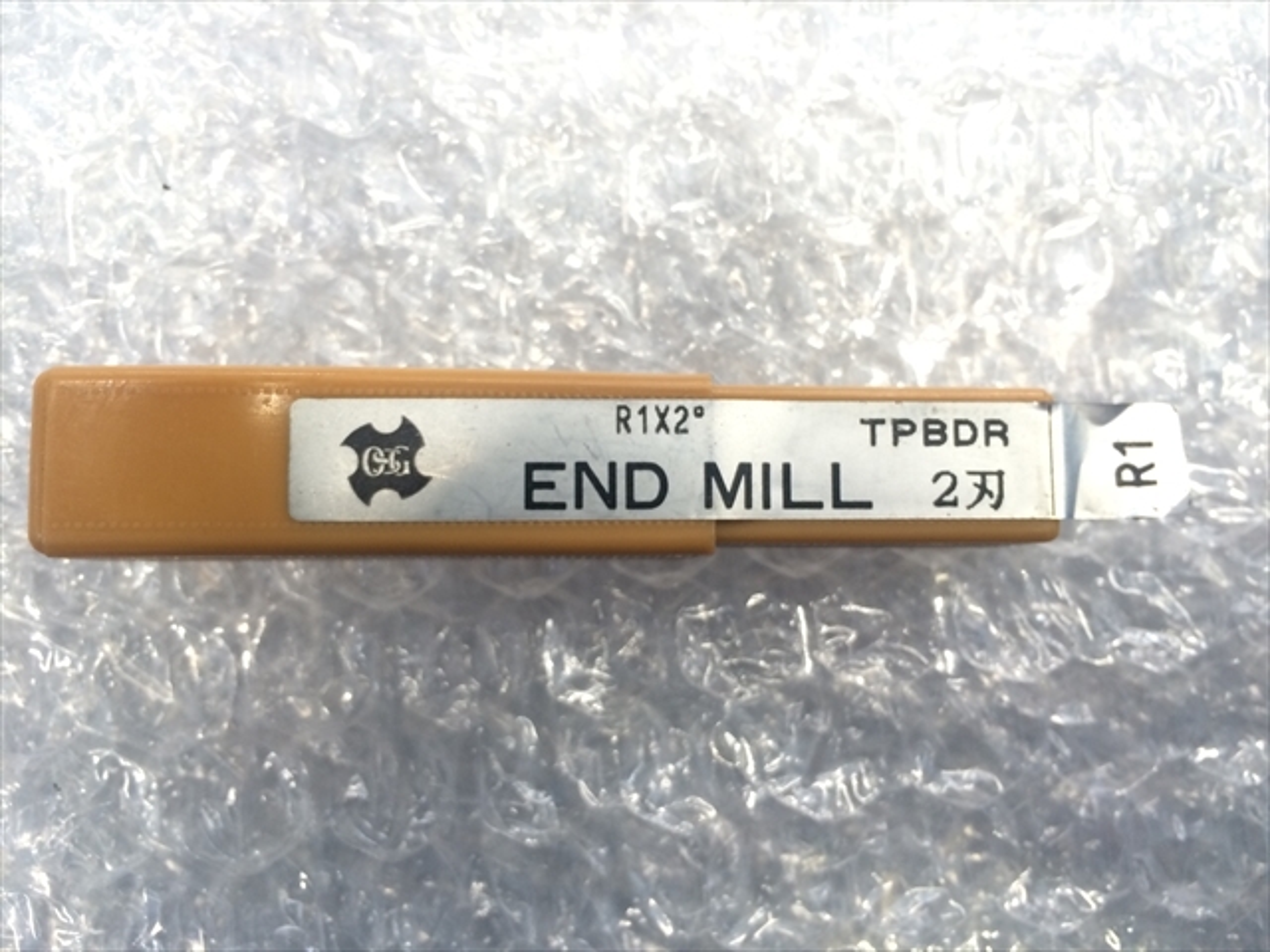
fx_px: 1064
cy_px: 476
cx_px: 635
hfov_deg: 61.7
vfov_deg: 48.2
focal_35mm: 29
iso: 125
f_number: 2.2
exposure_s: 1/30
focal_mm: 4.15
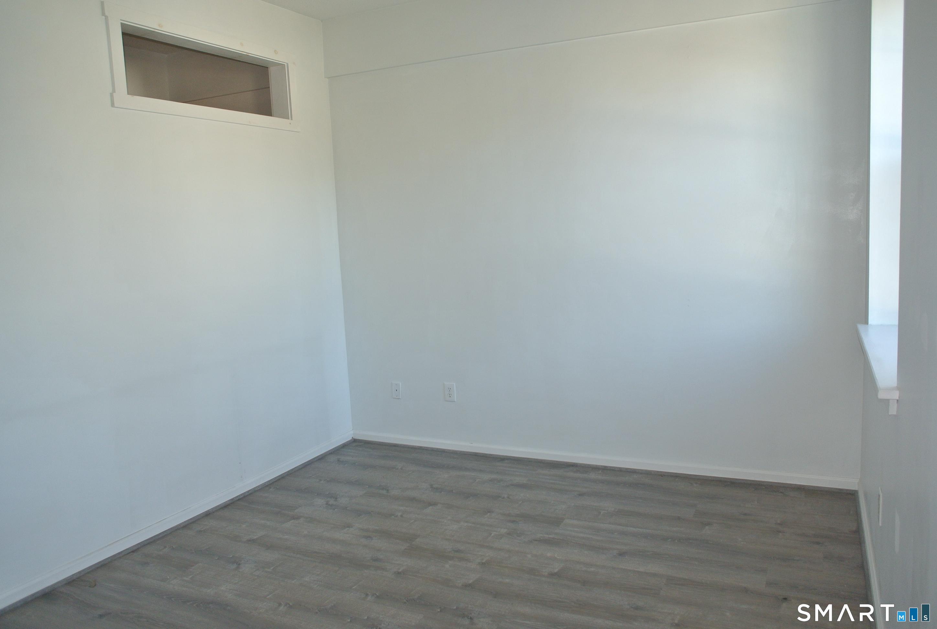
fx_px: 704
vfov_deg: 48.1
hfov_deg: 67.3
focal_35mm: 27
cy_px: 314
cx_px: 468
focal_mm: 10
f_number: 2.8
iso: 140
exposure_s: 1/60
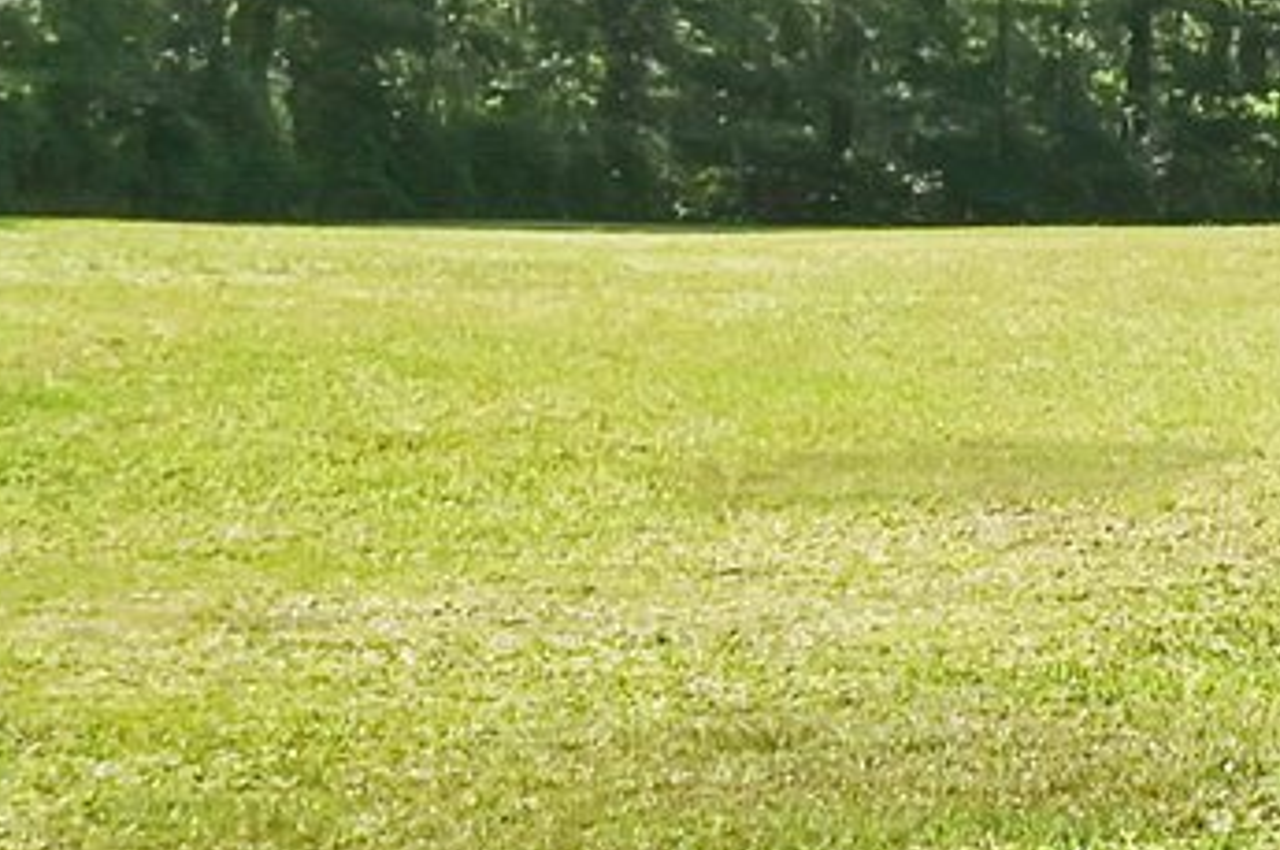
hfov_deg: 16.2
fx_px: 3373
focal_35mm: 95
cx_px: 2612
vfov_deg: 14.2
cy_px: 104
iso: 400
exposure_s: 1/800
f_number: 8
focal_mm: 16
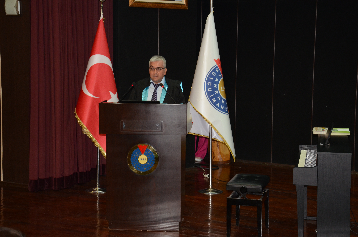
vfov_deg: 18.8
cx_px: 179
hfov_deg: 28.1
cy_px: 118
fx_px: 715
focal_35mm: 72
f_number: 5
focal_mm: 48
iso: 1000
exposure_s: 1/50
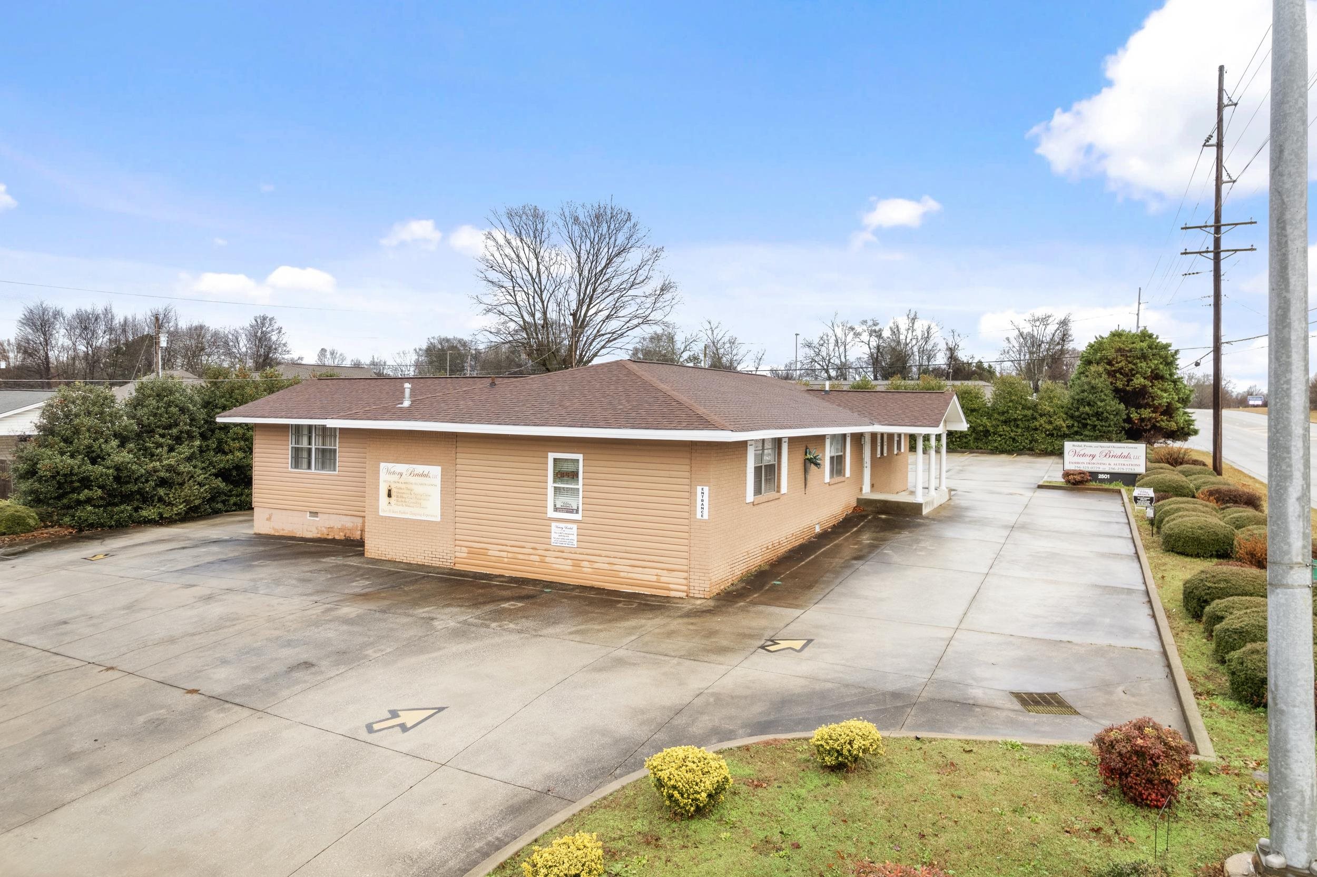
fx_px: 805
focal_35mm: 22
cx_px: 658
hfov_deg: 78.6
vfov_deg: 57.2
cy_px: 438
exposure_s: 1/15
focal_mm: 8.38
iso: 160
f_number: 2.8
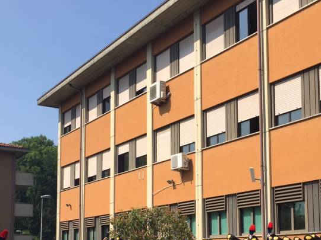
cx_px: 209
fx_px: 510
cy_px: 199
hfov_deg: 34.7
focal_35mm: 55
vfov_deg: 26.0
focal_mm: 4.15
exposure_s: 1/1883
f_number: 2.2
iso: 32
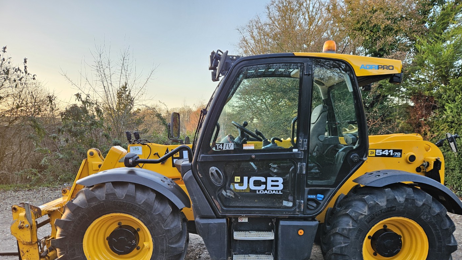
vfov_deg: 43.7
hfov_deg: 71.9
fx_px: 319
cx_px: 238
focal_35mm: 26
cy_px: 176
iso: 80
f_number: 1.8
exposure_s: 1/100
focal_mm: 5.4
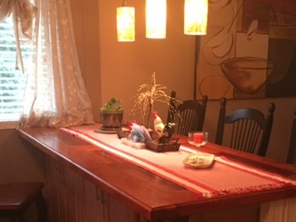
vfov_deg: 27.6
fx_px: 445
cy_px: 171
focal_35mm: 52
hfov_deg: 36.7
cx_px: 175
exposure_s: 1/30
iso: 250
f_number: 2.2
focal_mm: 4.15
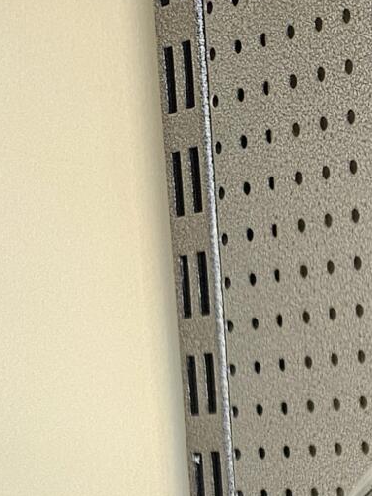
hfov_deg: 11.4
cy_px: 1123
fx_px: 1677
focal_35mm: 117
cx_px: 736
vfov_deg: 13.3
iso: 500
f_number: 1.8
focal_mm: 5.4
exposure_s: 1/100
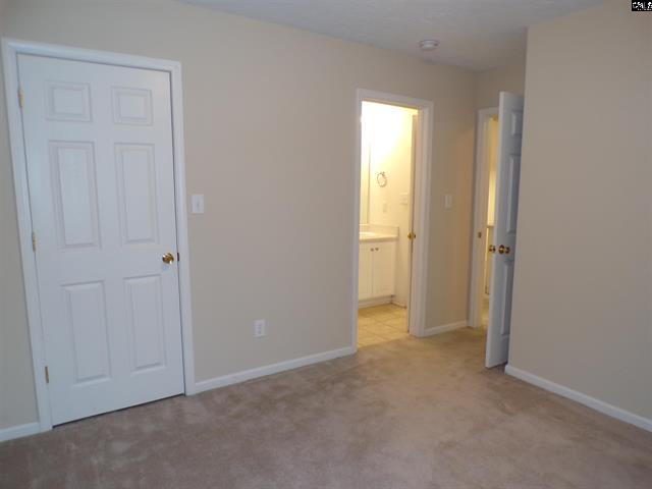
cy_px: 244
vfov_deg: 56.8
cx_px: 326
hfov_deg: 71.6
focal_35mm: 24
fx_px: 452
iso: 281
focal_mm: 4.3
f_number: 3
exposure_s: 1/17
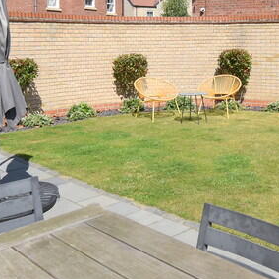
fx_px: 419
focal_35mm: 46
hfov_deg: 35.9
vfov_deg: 35.5
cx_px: 213
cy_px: 52
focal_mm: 10
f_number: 9
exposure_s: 1/320
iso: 100
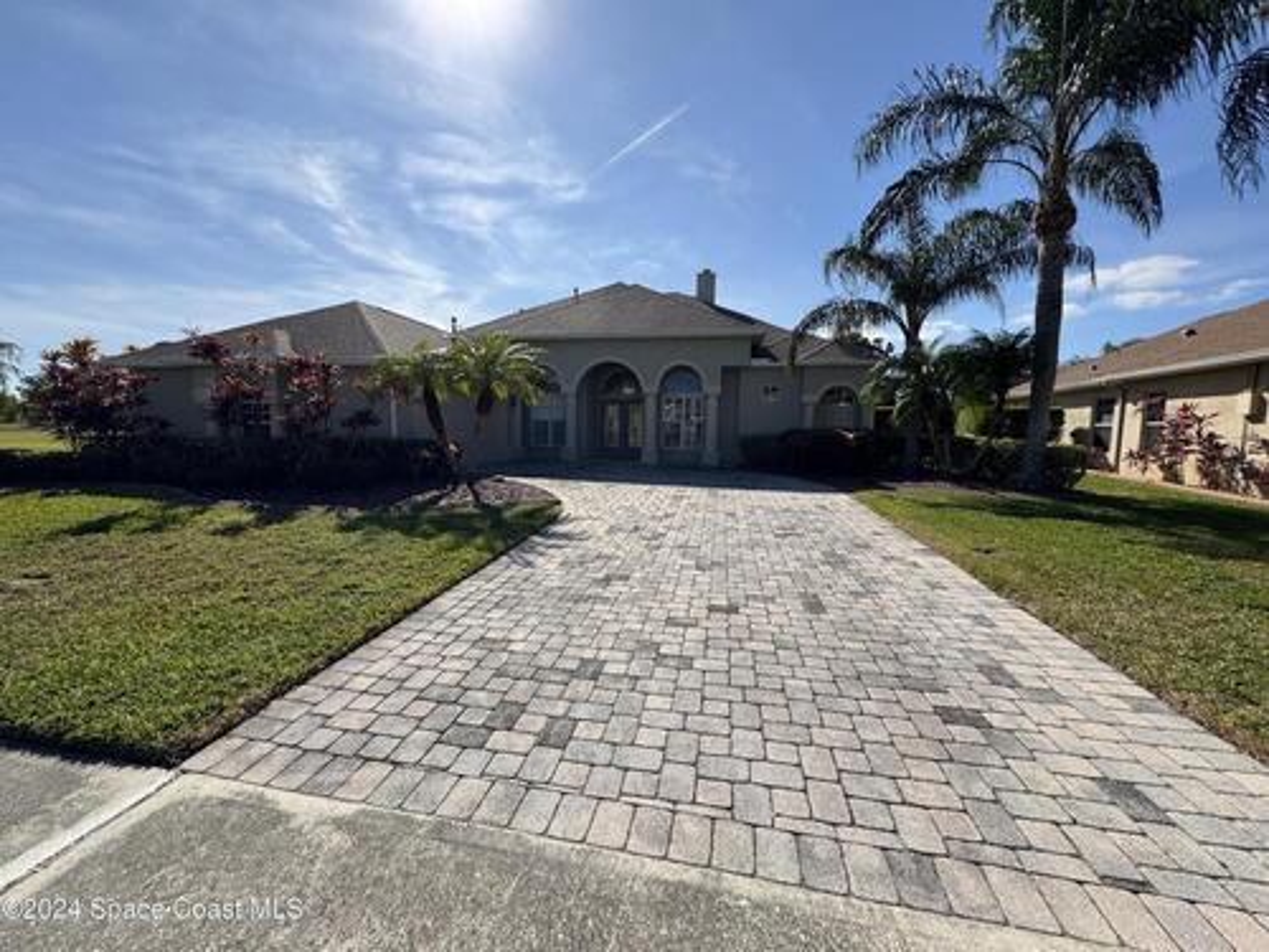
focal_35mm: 14
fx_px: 513
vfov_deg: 85.7
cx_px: 634
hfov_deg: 102.1
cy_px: 476
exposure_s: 1/2415
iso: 50
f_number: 2.2
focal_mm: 2.22
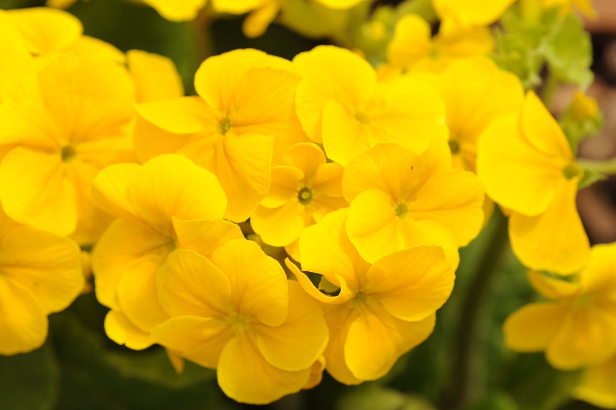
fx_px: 3421
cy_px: 205
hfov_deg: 10.3
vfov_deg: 6.9
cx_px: 308
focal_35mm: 200
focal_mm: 200
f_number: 8
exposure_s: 1/500
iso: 200
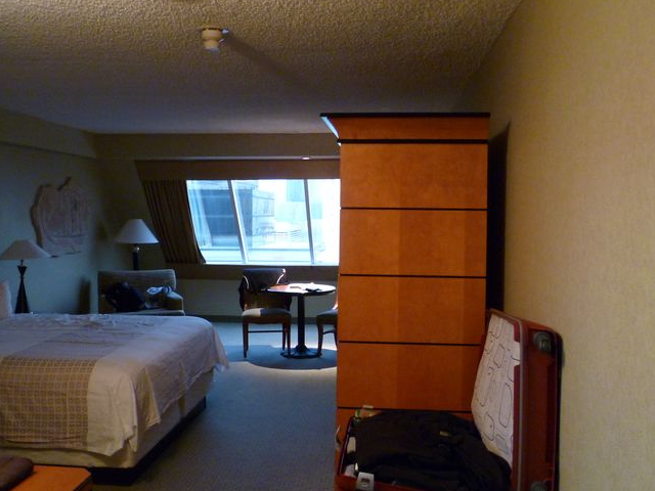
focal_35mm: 35
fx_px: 662
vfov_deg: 40.7
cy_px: 264
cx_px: 325
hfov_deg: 52.6
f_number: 2.8
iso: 400
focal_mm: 5
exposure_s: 1/4
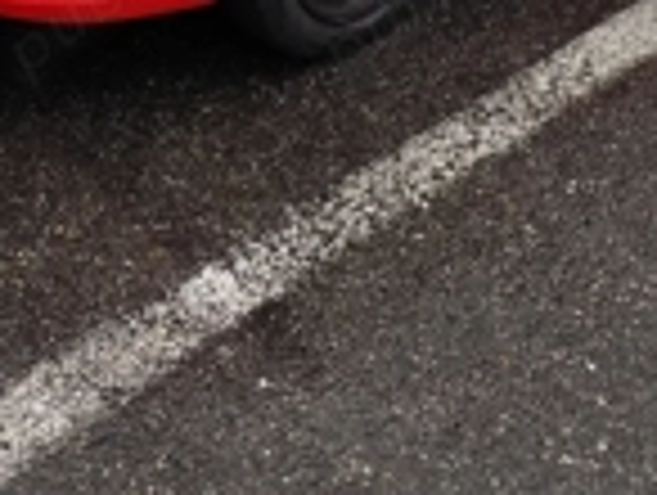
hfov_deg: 30.7
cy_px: -306
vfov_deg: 19.4
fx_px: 1198
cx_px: 310
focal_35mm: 63
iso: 50
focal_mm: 6.14
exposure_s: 1/227
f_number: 1.65
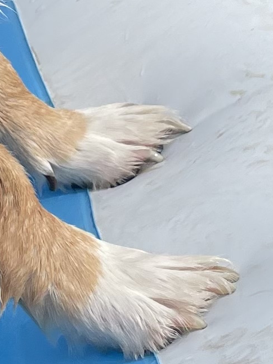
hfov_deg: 9.1
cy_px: -10
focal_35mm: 162
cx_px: -42
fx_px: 1704
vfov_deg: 12.0
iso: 32
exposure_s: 1/3401
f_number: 1.6
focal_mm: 4.2
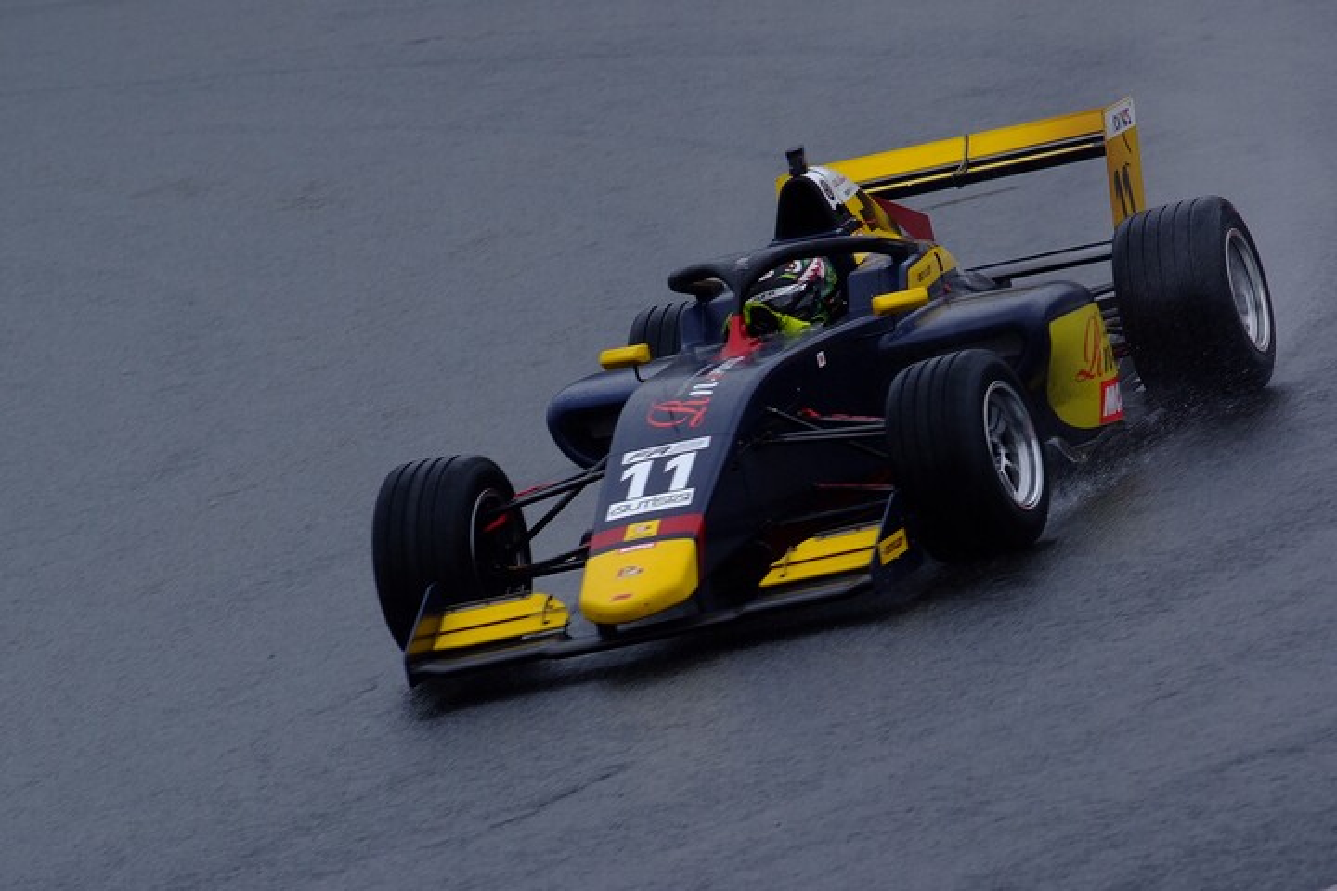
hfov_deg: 4.6
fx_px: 16711
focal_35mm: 450
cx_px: 668
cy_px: 446
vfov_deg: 3.1
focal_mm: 300
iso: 200
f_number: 5.6
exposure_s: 1/250
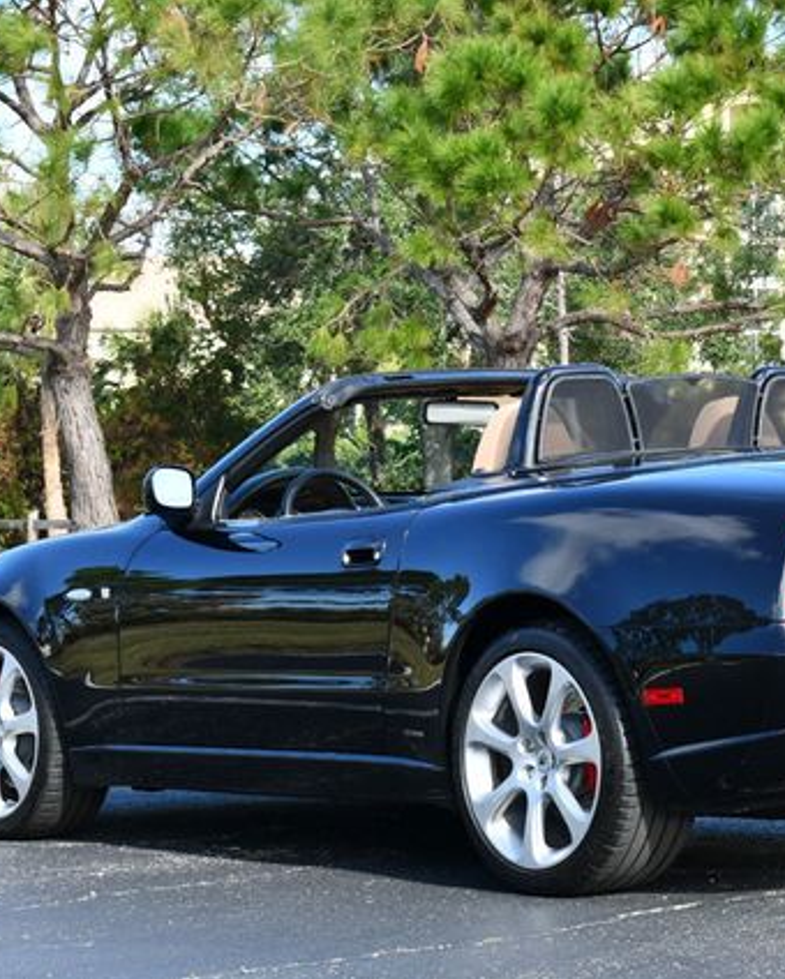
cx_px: 593
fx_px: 3451
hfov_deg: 12.9
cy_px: 492
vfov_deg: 16.1
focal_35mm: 119
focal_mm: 42
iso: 200
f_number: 7.1
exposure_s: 1/250
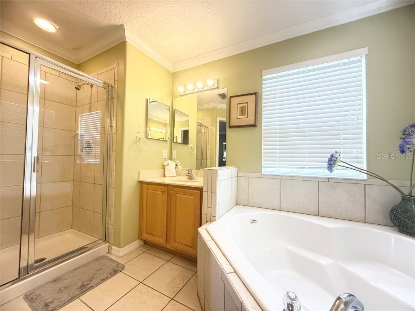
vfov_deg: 85.7
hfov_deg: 102.1
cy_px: 156
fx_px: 168
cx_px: 208
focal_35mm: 14
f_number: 2.2
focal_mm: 2.22
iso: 400
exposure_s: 1/60
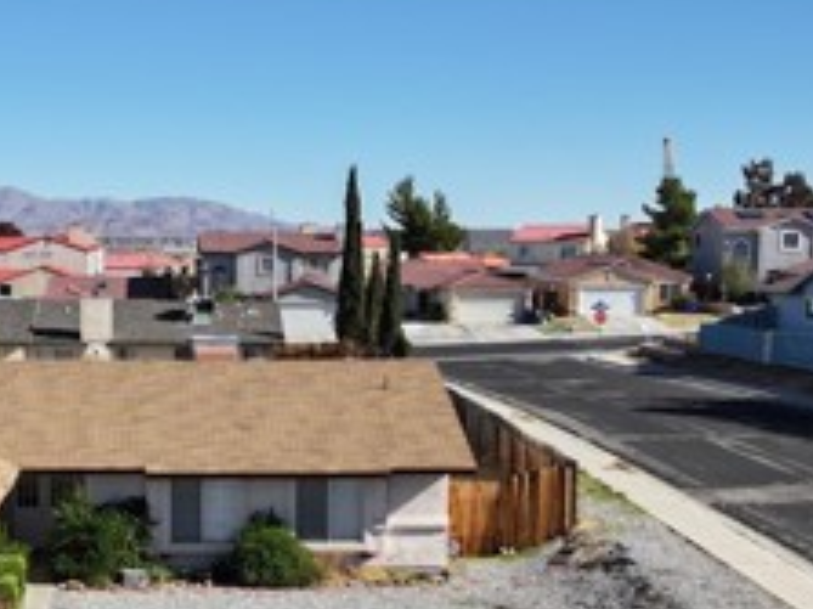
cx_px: 197
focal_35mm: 69
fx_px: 1620
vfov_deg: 21.1
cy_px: 469
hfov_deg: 27.8
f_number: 2.8
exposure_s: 1/25
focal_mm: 12.29
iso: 100
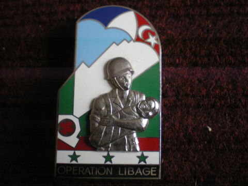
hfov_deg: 49.0
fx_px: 272
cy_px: 93
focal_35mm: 38
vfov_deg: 37.7
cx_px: 124
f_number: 3.1
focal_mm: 6.3
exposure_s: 1/30
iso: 400
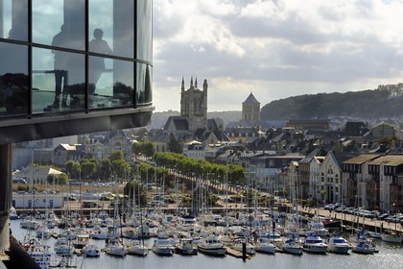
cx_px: 202
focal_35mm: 110
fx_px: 1231
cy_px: 134
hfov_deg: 18.6
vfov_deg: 12.5
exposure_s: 1/400
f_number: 13
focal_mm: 110
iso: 200
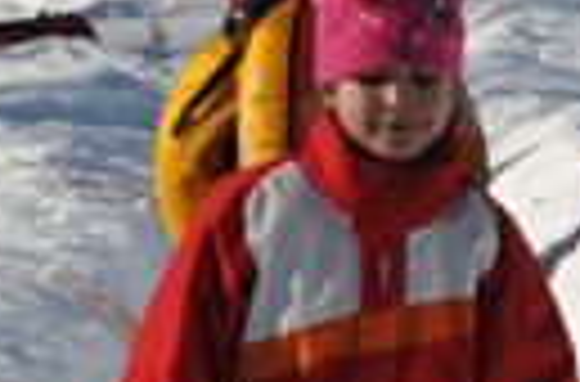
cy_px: 240
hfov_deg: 3.2
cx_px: 647
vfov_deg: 2.1
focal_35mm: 653
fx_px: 10482
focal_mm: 70
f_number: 11
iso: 200
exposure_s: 1/500
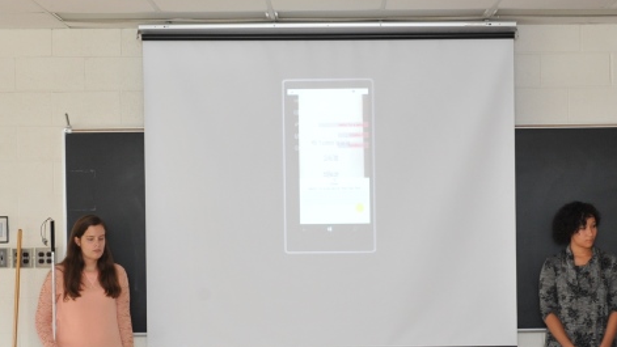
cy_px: 236
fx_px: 1309
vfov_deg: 15.1
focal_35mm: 80
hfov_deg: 26.5
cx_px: 339
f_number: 7.1
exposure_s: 1/60
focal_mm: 36
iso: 1250
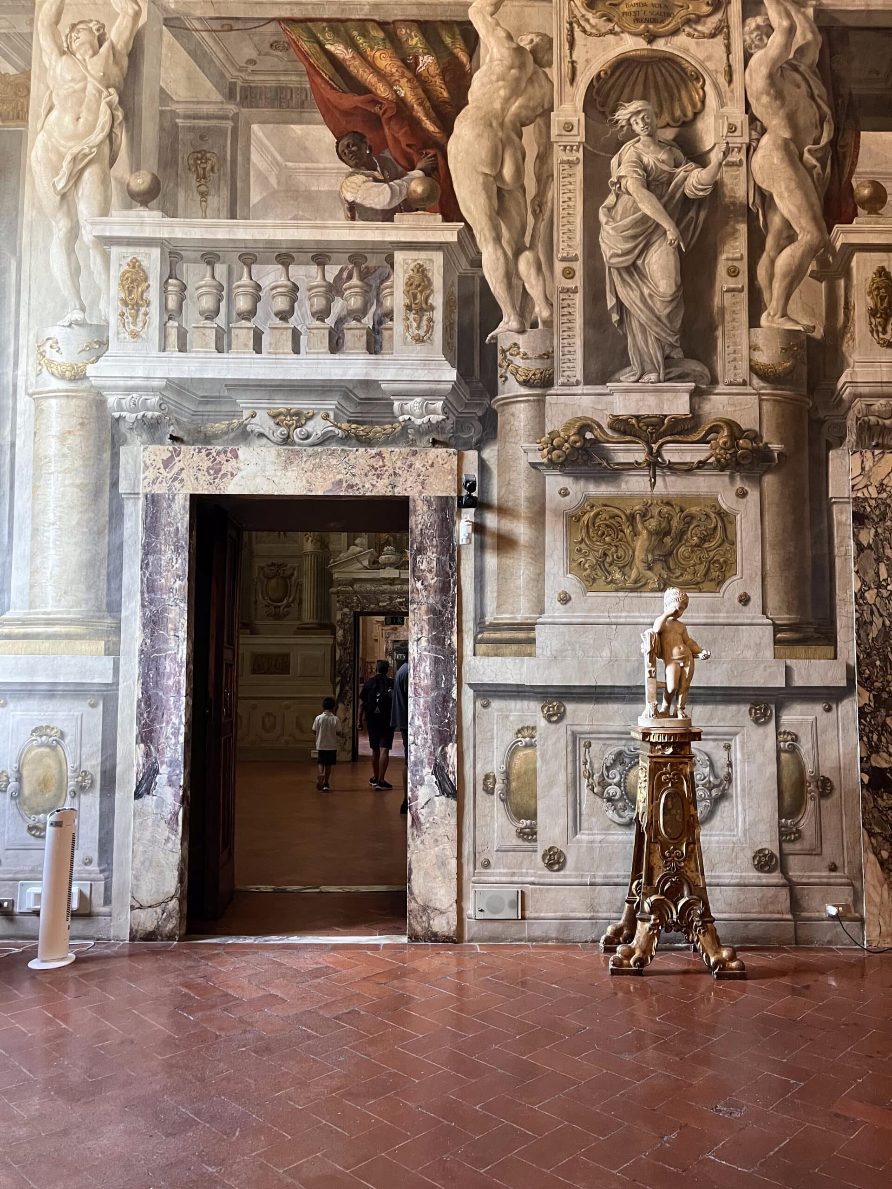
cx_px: 446
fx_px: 893
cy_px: 594
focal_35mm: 26
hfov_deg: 53.1
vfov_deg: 67.3
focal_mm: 5.1
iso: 500
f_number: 1.6
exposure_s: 1/50
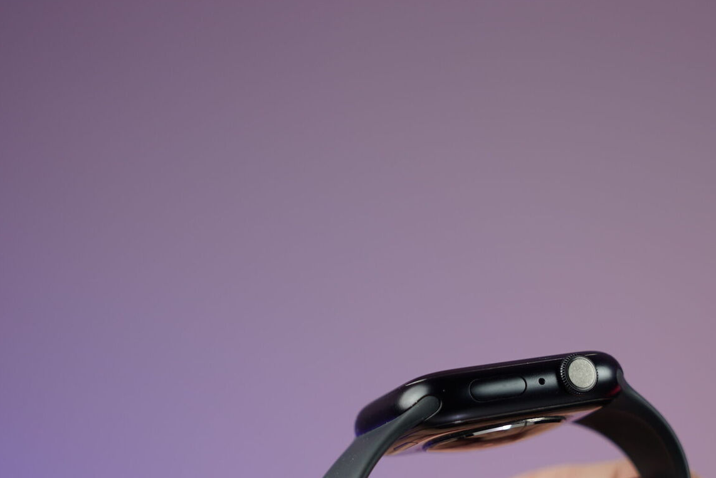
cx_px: 424
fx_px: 1572
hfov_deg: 25.6
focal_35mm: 79
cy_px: 378
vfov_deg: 17.2
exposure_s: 1/50
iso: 125
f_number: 4
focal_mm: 47
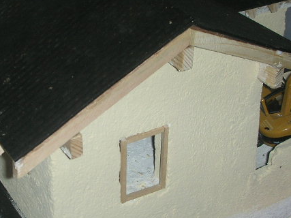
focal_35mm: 84
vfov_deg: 17.6
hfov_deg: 23.1
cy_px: 110
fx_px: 706
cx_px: 75
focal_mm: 5.8
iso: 50
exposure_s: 1/60.1
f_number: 3
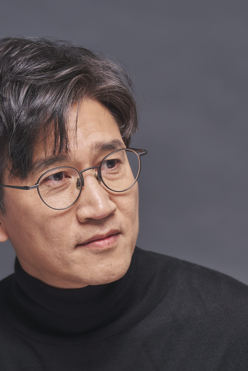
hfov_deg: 4.4
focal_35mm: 312
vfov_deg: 6.6
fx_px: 3221
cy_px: 252
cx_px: 85
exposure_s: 1/125
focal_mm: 147
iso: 100
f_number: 4
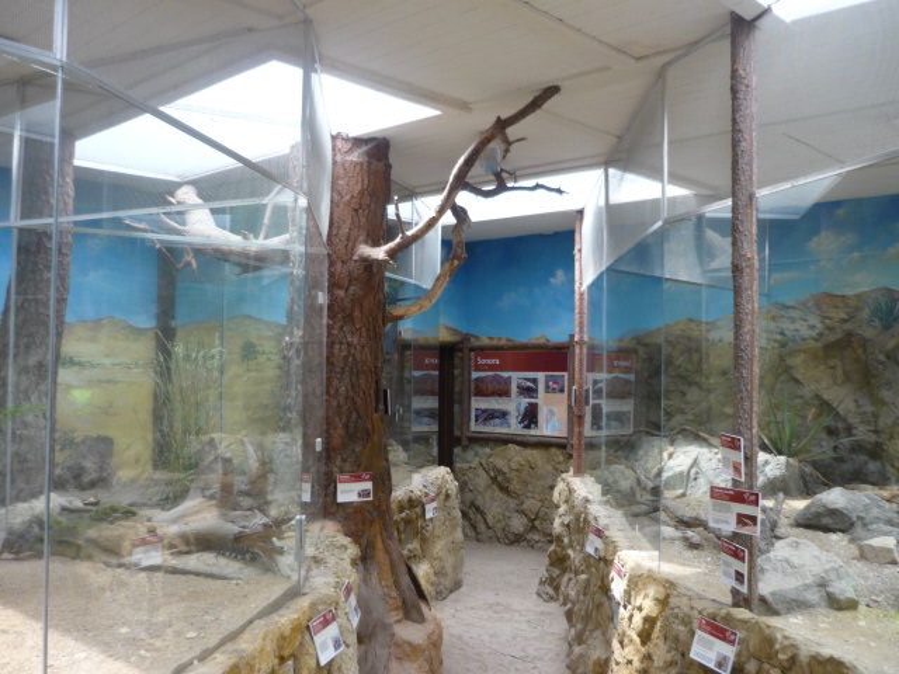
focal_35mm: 33
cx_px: 450
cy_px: 337
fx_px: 857
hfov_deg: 55.4
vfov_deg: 42.9
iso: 100
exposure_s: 1/30
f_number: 2.8
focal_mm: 5.5
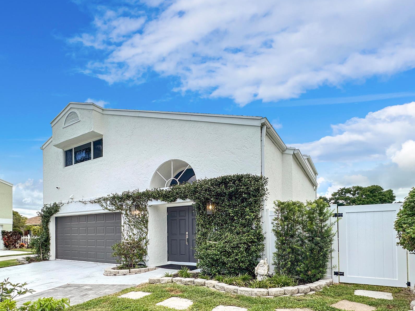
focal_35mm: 18
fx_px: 216
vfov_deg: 71.5
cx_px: 205
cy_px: 164
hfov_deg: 87.7
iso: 40
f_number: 2.2
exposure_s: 1/1416
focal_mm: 2.22
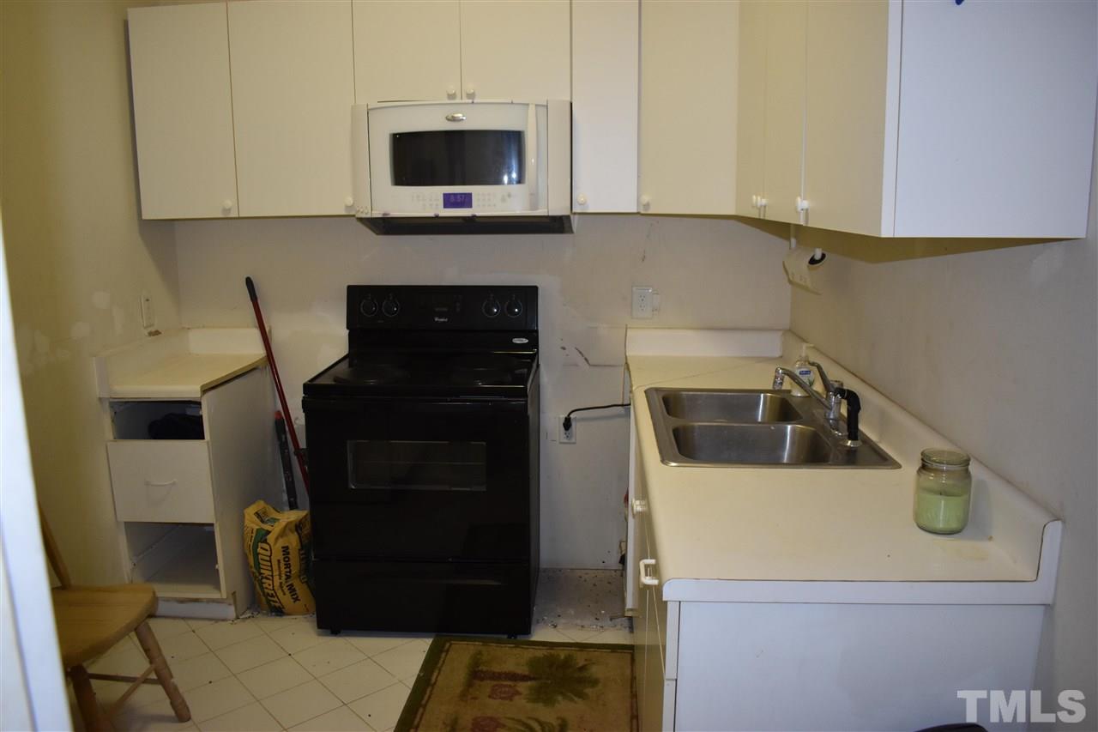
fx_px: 823
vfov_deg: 47.9
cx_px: 549
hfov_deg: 67.4
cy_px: 366
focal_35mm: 27
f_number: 3.5
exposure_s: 1/125
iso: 900
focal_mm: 18
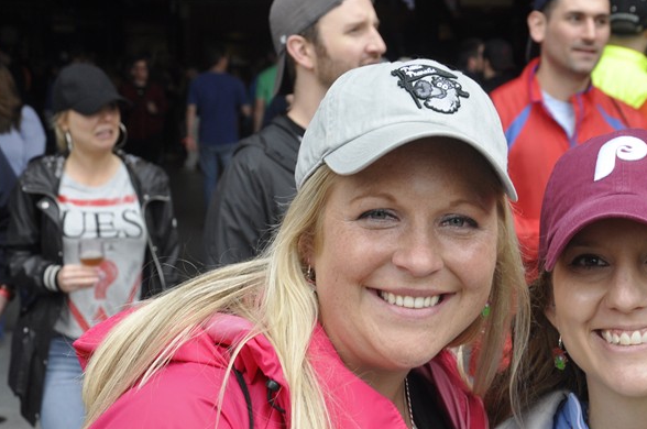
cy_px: 345
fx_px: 1740
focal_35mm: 97
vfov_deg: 14.0
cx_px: 490
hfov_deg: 20.9
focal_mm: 38
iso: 400
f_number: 9
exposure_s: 1/80
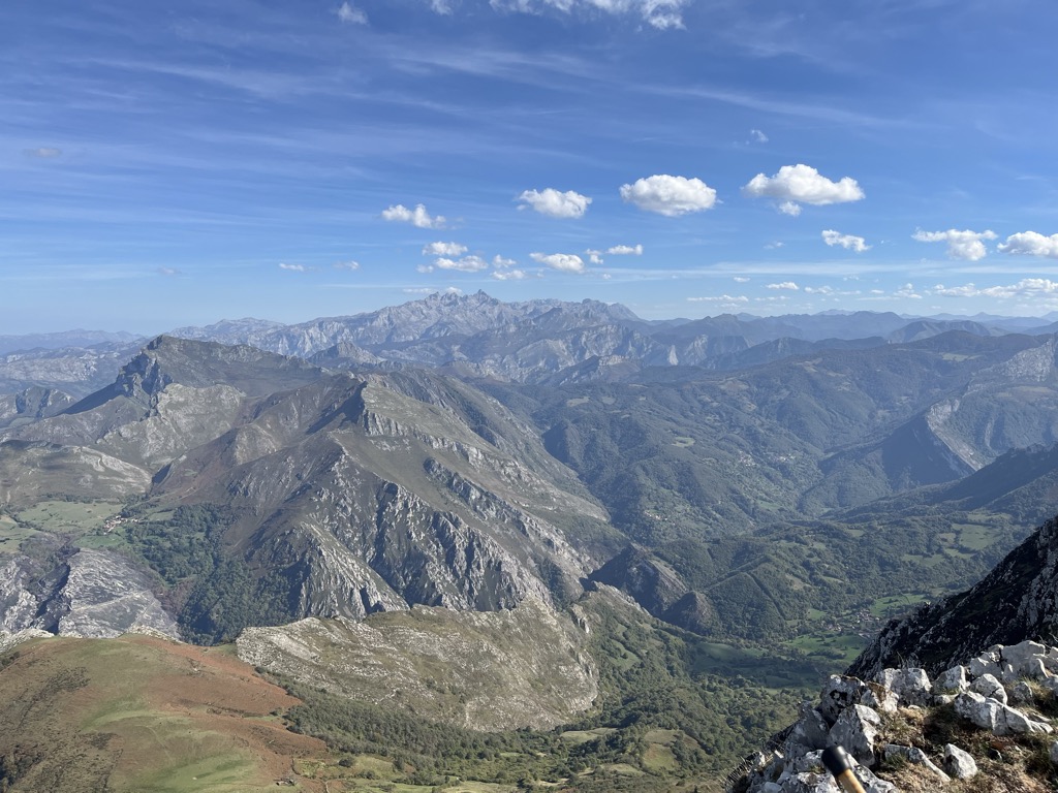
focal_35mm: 26
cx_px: 529
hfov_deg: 67.3
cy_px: 396
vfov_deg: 53.1
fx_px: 795
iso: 50
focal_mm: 5.1
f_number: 1.6
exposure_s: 1/3745
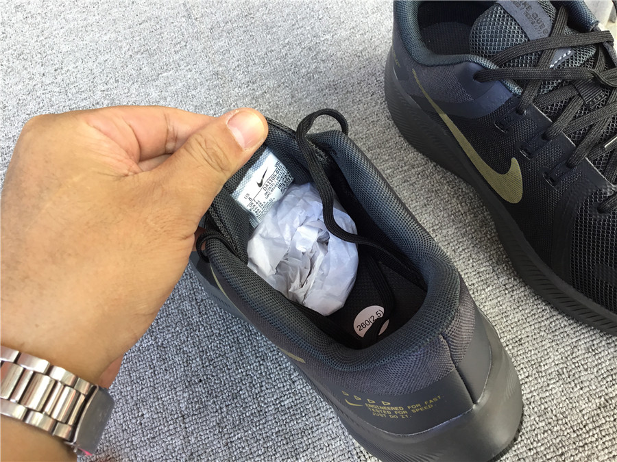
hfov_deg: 58.4
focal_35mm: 31
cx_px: 308
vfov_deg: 45.4
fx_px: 553
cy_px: 231
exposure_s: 1/50
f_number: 2.4
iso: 32
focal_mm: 3.3
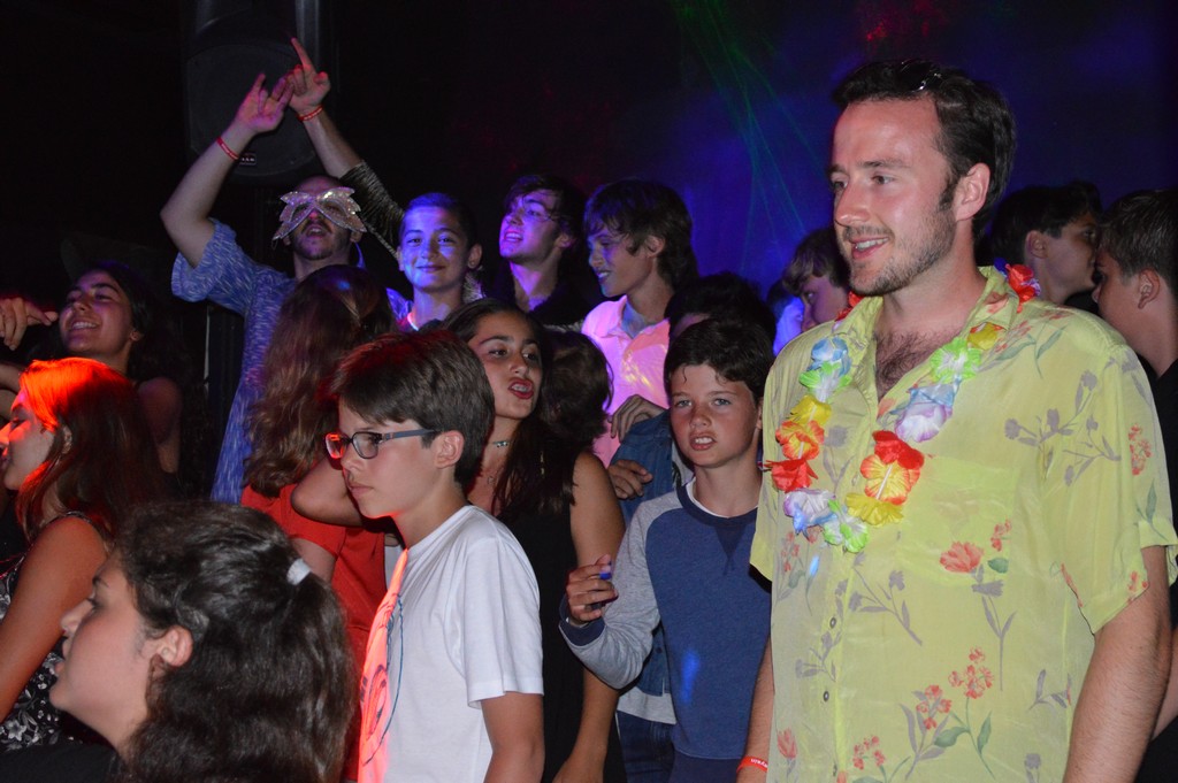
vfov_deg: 21.5
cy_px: 392
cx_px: 589
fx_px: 2060
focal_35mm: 63
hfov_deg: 31.9
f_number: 5.3
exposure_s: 1/60
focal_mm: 42
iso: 3200
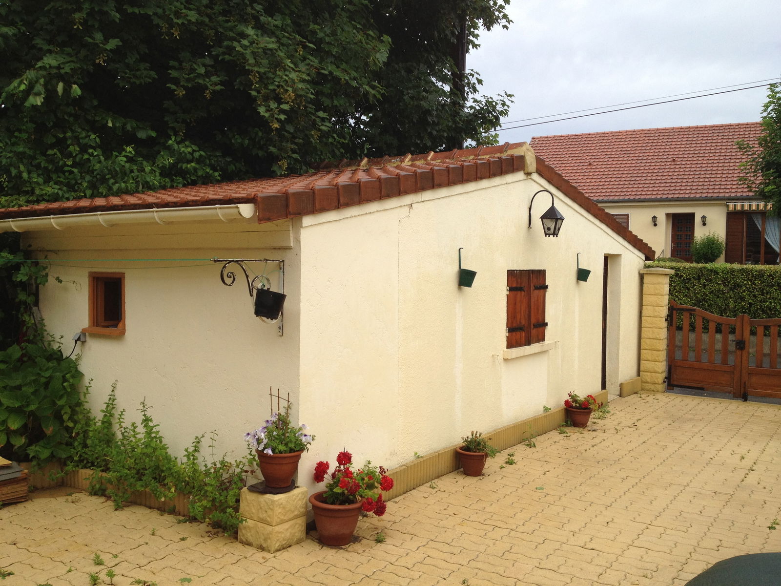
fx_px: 790
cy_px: 293
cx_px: 390
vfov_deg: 40.7
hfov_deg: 52.6
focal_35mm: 35
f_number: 2.4
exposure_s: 1/245
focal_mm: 4.28
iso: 64
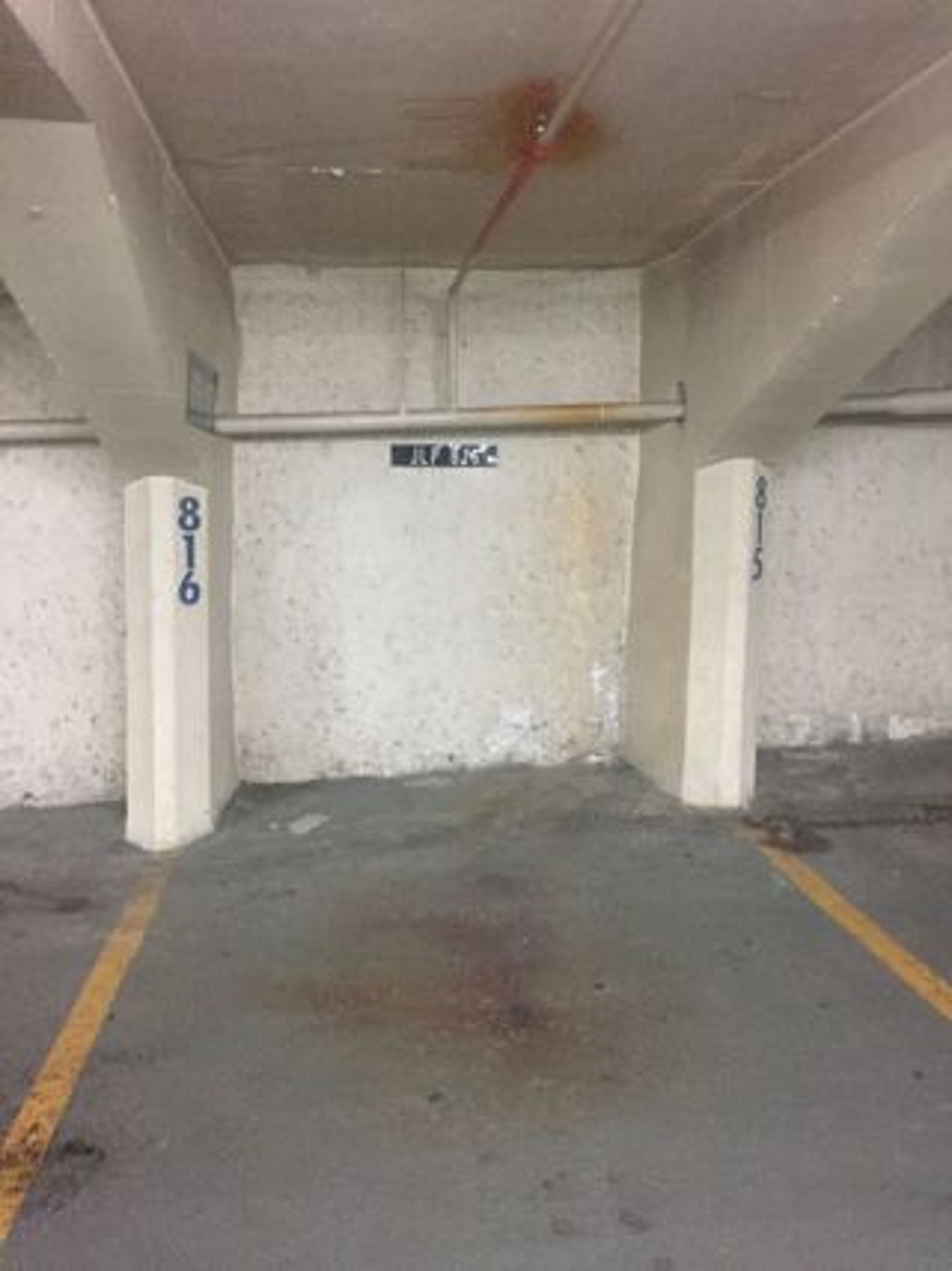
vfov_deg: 61.7
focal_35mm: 29
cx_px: 476
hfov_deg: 48.2
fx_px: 1064
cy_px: 636
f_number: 2.2
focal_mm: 4.15
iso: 250
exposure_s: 1/25
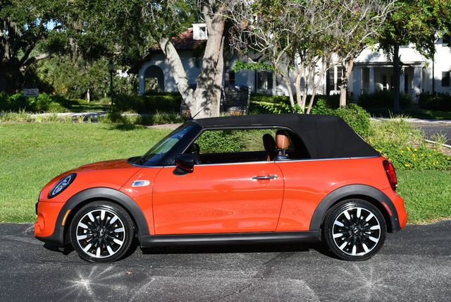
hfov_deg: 32.4
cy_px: 151
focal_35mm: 62
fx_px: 777
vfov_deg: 22.0
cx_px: 226
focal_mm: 31
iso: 100
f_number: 8
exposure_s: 1/250
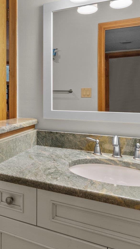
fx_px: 205
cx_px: 27
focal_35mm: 31
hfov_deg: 36.4
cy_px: 93
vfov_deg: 61.8
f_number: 8
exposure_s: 1/1.67
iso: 100
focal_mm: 10
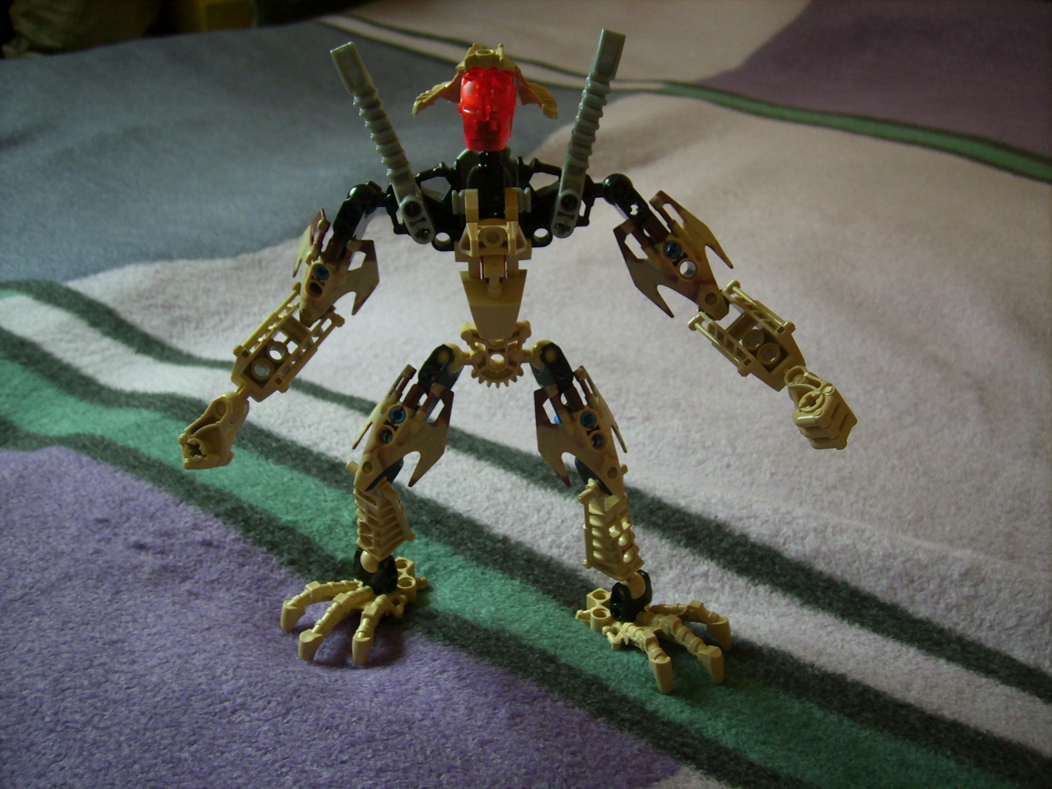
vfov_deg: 44.2
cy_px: 394
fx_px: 972
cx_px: 526
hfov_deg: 56.8
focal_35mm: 32
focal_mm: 5.99
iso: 50
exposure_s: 1/9
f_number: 2.8
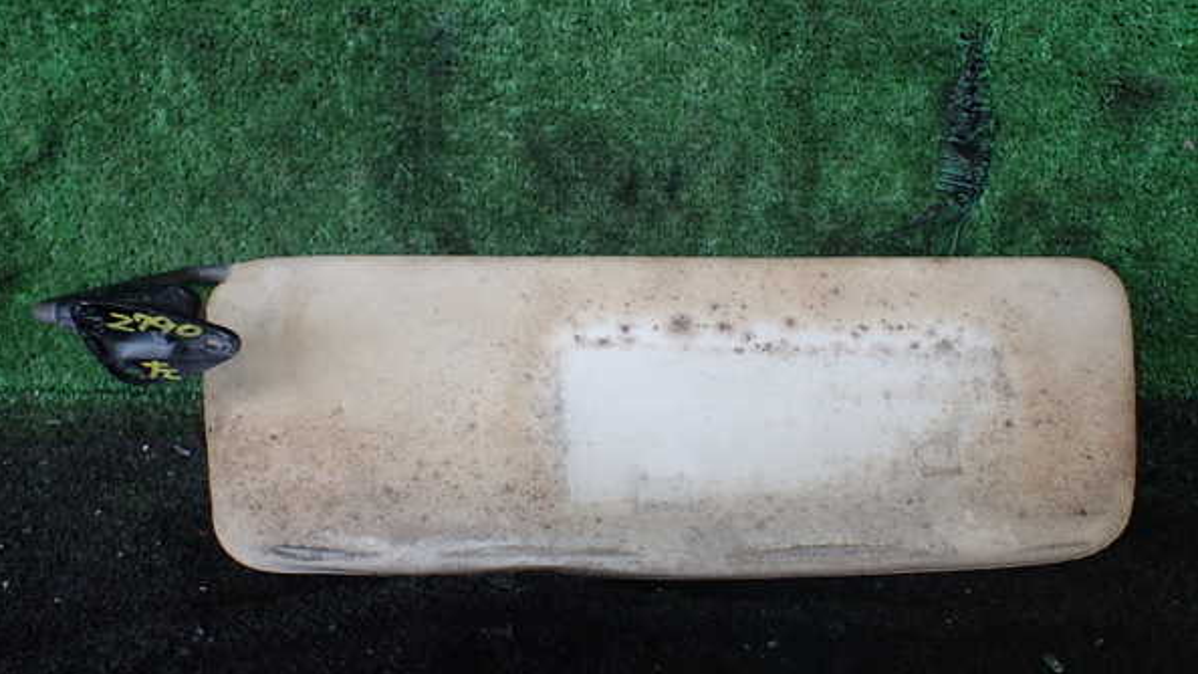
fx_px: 1048
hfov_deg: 59.5
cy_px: 337
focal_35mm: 33
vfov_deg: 35.6
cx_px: 595
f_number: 2.3
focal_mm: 5.4
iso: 100
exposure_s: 1/160
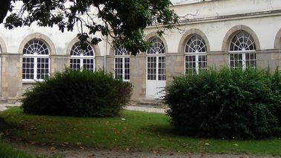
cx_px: 33
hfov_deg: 27.3
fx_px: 559
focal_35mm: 75
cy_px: 20
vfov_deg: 15.9
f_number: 4
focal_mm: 6.3
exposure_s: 1/124
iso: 50
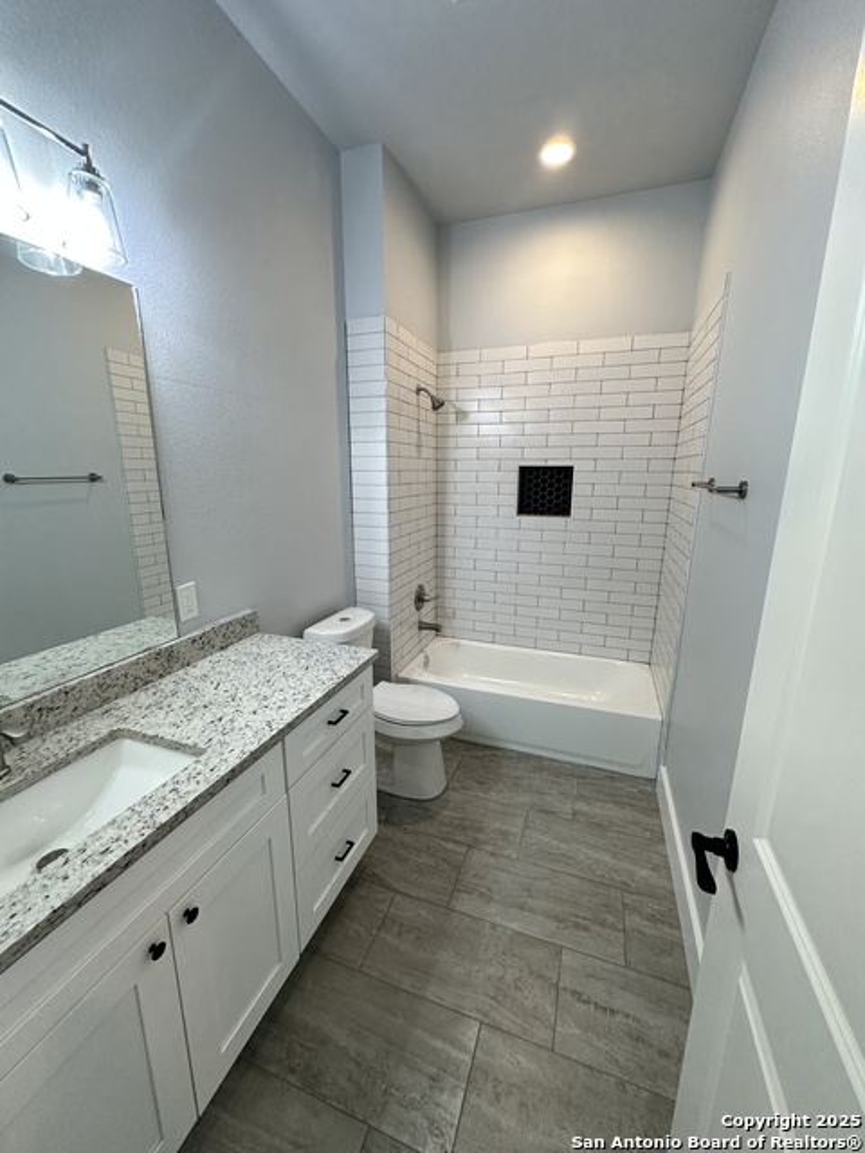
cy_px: 576
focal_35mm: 14
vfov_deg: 102.1
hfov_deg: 85.7
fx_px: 466
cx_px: 432
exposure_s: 1/120
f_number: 2.2
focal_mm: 2.22
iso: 200
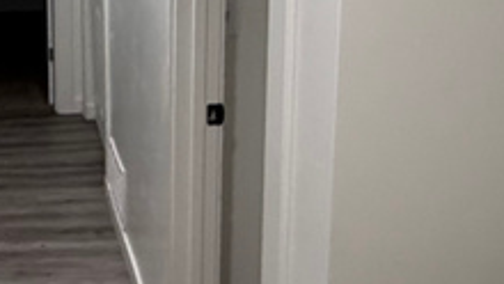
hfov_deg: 27.8
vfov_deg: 16.9
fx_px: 949
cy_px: 66
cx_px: -14
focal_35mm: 71
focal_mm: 2.22
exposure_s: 1/120
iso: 250
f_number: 2.2
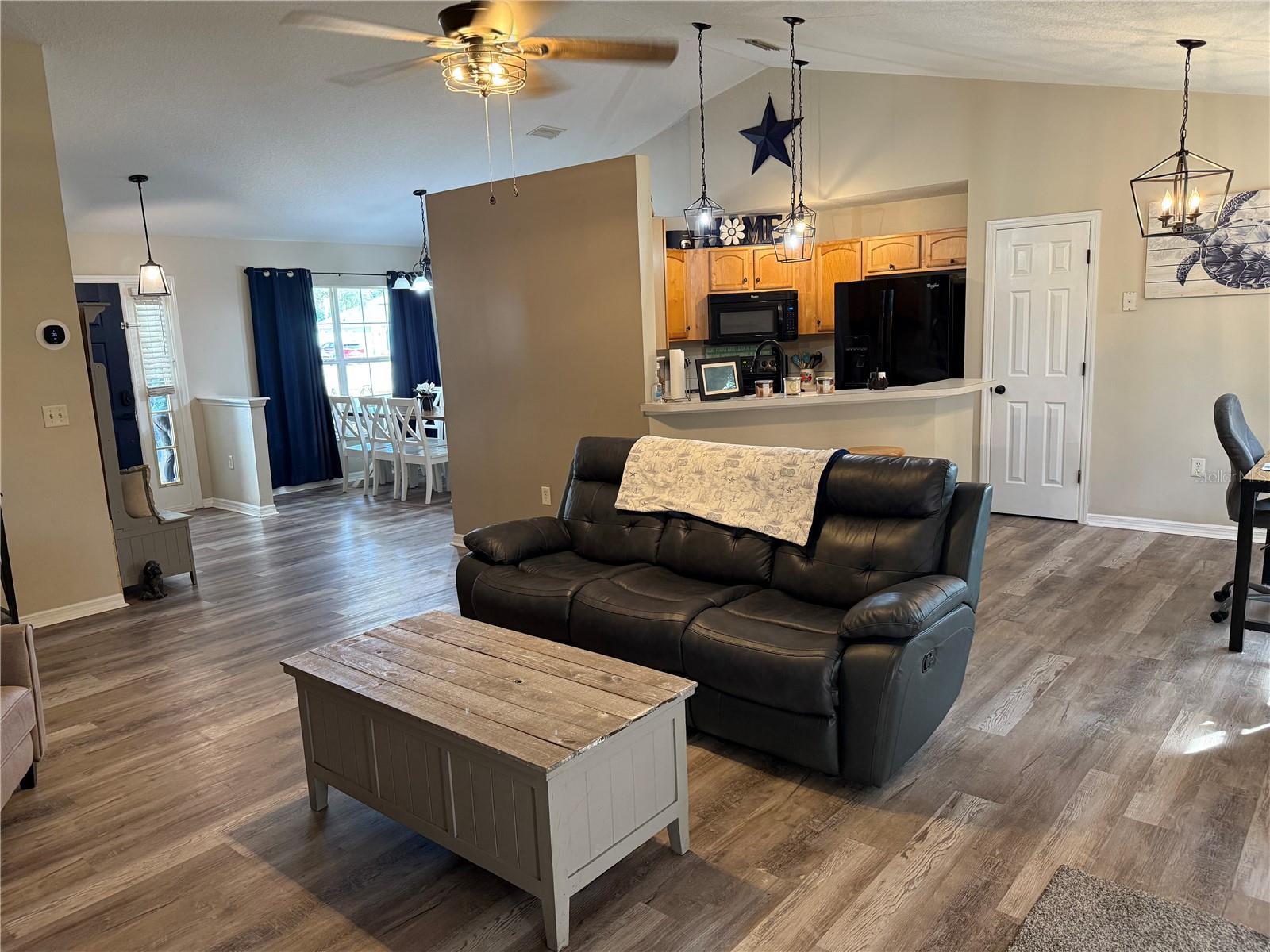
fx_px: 881
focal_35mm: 24
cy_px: 476
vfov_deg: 56.8
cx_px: 635
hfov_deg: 71.6
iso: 320
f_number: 1.78
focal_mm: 6.76
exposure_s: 1/60
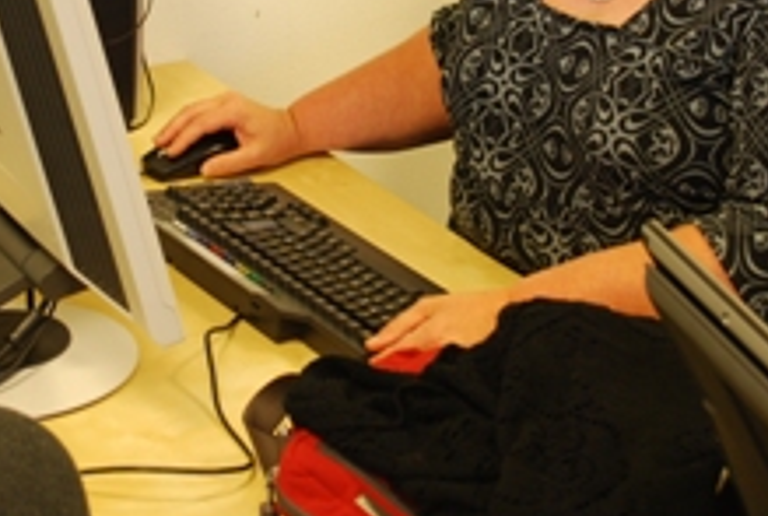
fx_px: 2351
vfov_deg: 12.4
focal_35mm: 110
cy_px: 44
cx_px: 342
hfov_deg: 18.5
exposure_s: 1/10
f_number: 4.8
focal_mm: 32
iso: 400
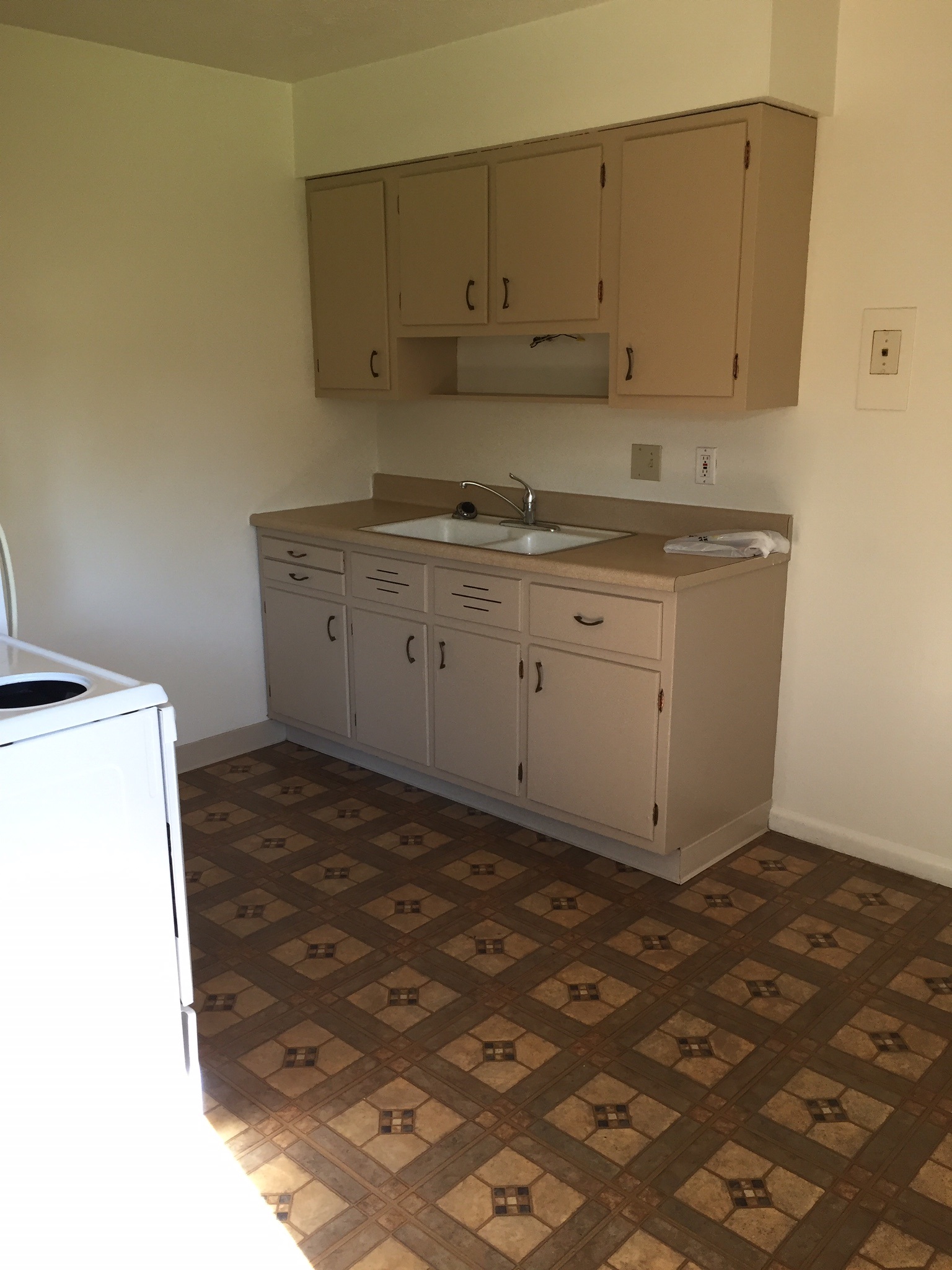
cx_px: 476
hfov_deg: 48.2
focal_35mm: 29
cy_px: 635
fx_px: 1063
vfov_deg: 61.7
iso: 32
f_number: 2.2
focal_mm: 4.15
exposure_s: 1/40
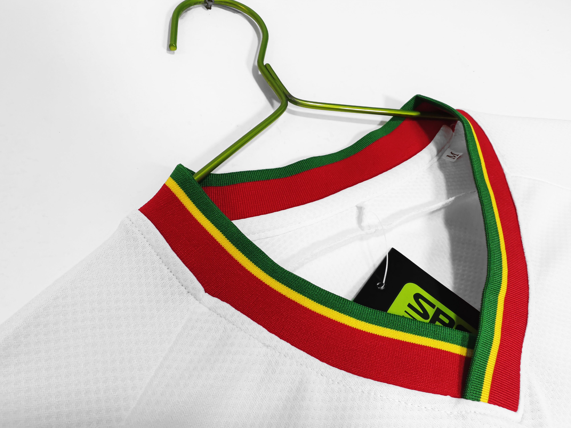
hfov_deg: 73.9
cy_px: 214
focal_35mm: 23
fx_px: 379
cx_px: 286
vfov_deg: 58.9
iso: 385
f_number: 2.2
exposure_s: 1/100
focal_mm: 2.59
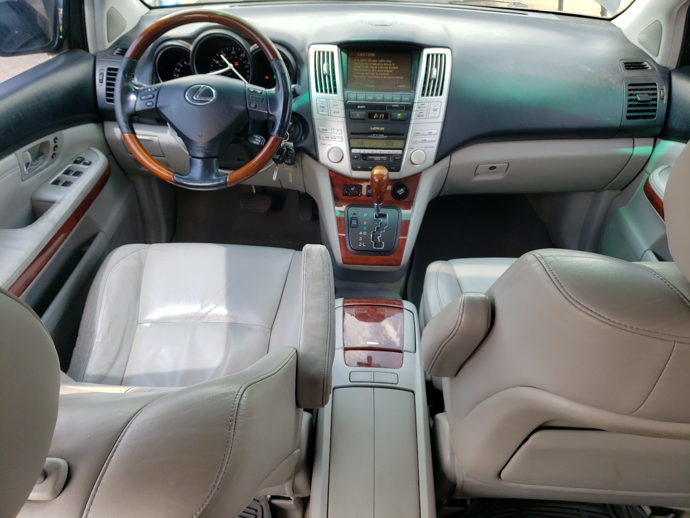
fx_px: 518
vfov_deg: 53.1
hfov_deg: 67.3
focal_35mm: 26
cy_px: 259
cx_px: 345
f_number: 1.5
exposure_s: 1/185
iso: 50
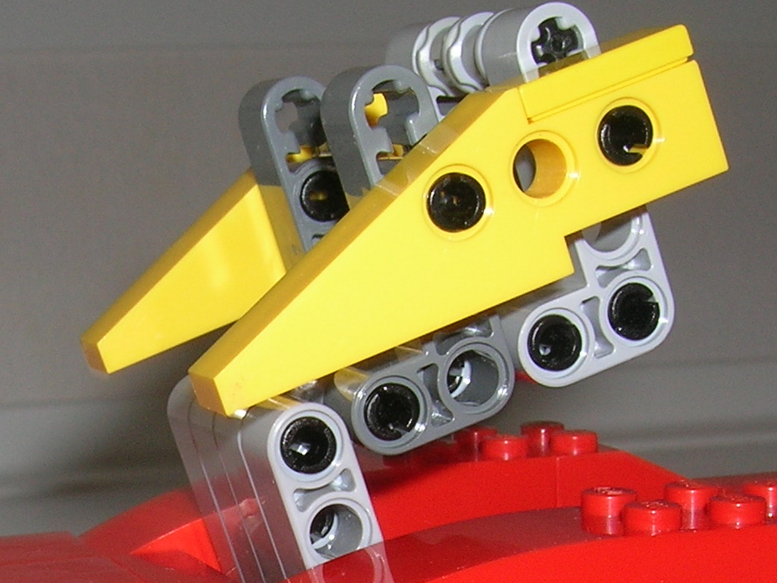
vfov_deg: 14.9
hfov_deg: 20.4
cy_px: 733
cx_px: 131
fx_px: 2132
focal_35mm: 95
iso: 50
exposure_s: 1/60.1
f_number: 4.9
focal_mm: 5.7
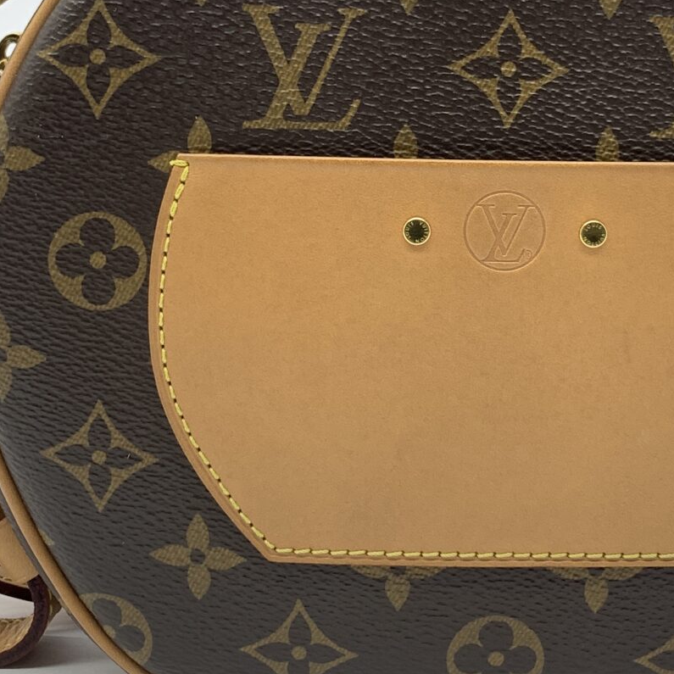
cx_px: 460
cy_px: 173
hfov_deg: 23.2
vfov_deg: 23.1
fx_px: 1630
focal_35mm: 74
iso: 80
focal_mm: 4.25
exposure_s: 1/100
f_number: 1.8
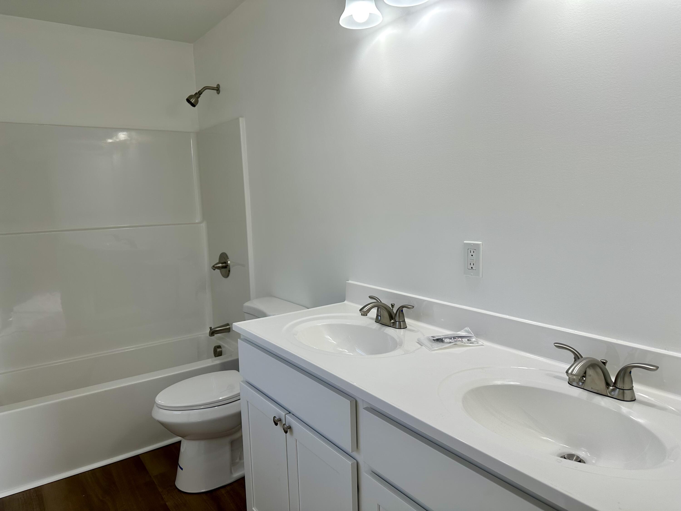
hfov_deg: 71.6
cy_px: 256
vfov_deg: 56.8
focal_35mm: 24
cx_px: 340
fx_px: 472
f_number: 1.78
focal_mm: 6.86
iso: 80
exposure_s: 1/351
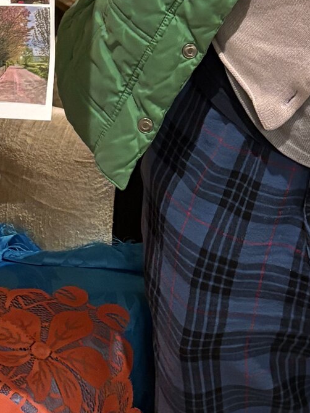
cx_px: 164
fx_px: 1325
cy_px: -155
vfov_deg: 16.5
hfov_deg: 13.3
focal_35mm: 111
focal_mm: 5.96
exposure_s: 1/30
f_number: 1.6
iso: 640
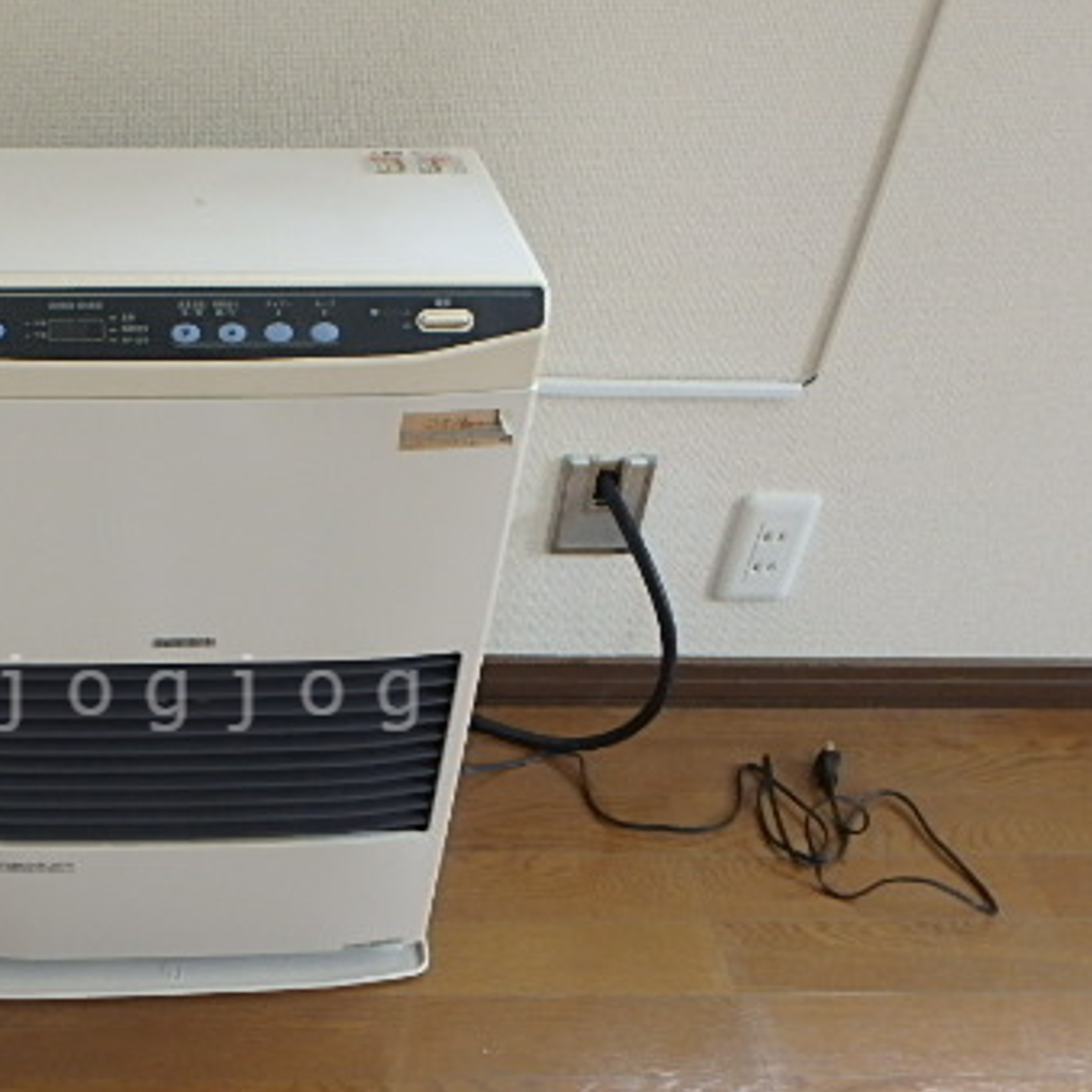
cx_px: 216
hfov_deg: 44.8
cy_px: 693
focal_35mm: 35
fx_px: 1249
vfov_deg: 46.7
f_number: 3.5
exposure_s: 1/30
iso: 200
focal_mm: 3.7
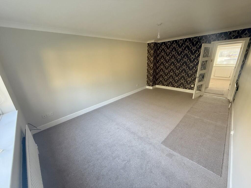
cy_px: 94
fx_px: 102
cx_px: 126
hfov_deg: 102.1
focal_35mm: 14
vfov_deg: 85.7
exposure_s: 1/67
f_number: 2.2
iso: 320
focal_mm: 2.22
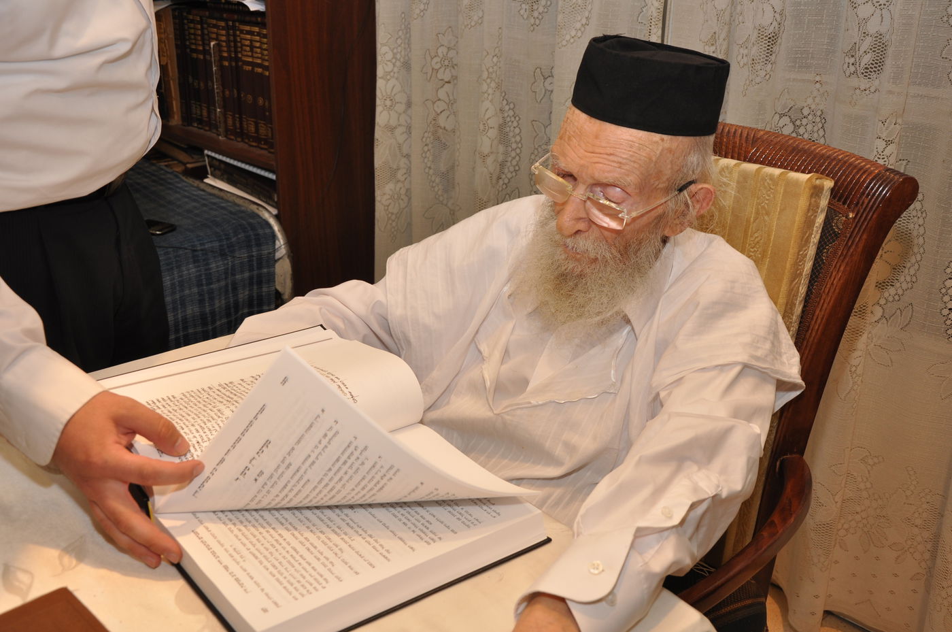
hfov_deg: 49.6
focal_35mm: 39
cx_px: 476
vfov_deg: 34.1
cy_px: 316
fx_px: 1030
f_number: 6.3
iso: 320
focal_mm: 26
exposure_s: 1/60
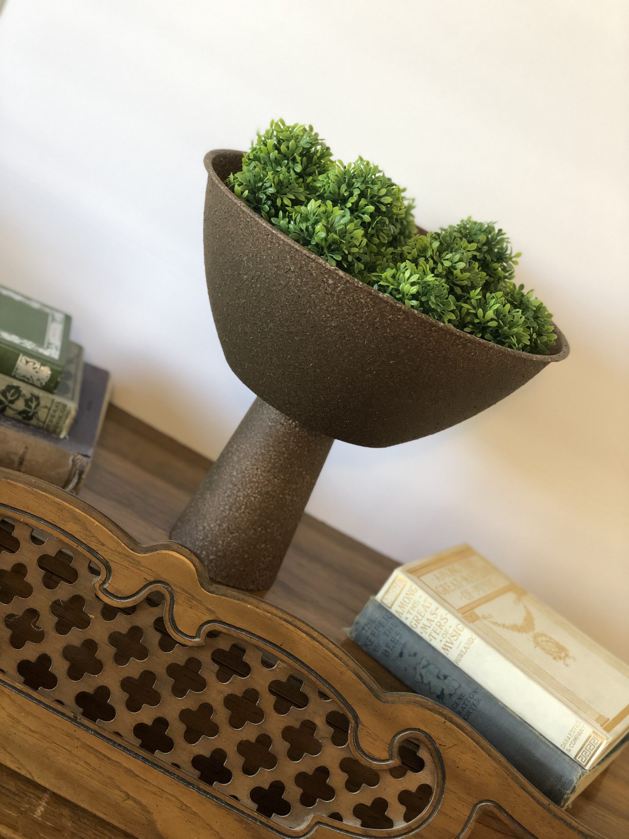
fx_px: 1260
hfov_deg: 28.0
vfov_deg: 36.8
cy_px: 420
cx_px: 314
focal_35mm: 52
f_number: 2.4
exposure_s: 1/30
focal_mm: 6
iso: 100
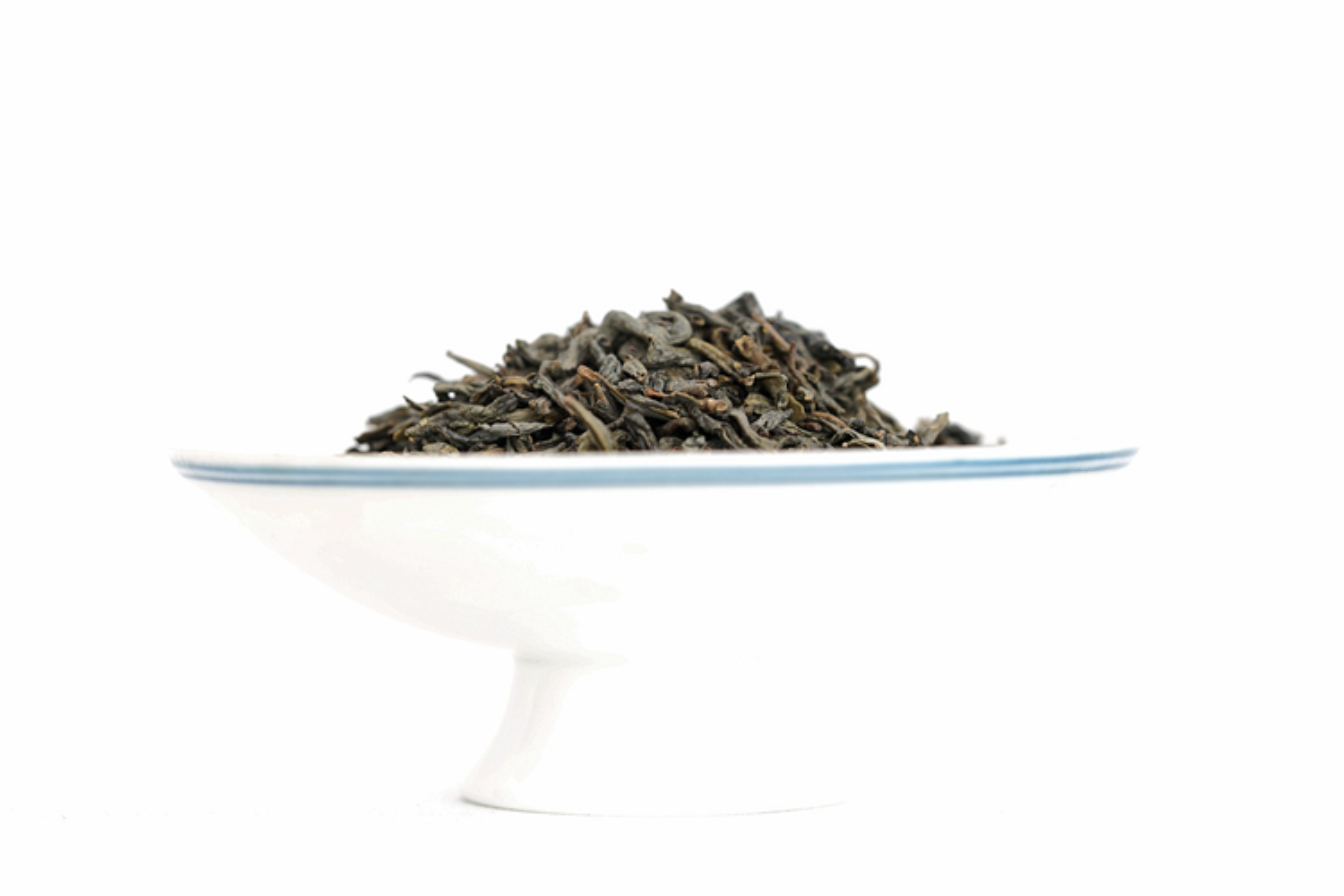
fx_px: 3360
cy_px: 448
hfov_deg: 22.6
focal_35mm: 90
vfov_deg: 15.2
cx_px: 672
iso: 200
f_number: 5.6
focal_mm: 90
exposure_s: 1/125
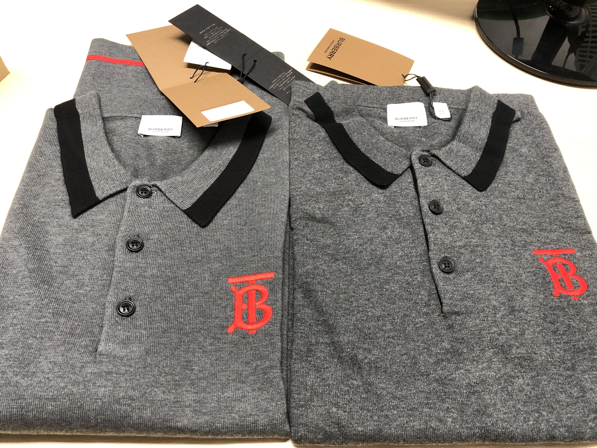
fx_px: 483
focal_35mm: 28
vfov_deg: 49.7
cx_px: 298
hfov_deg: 63.4
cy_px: 224
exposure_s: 1/17
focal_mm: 4
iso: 50
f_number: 1.8
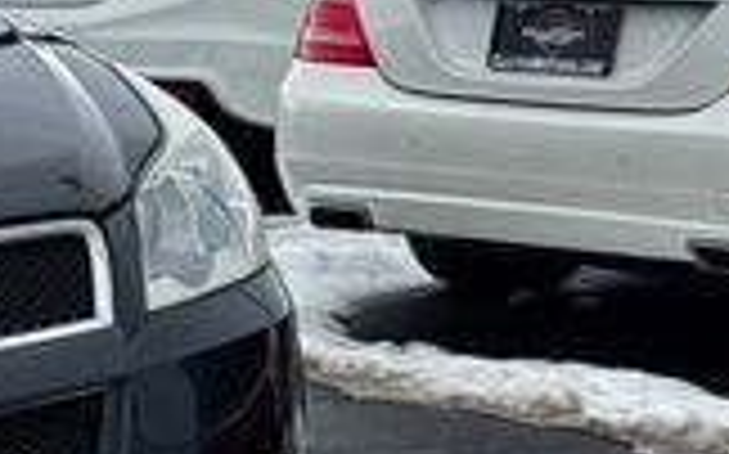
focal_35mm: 201
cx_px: -680
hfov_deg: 9.8
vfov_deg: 6.5
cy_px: 333
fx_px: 3991
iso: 64
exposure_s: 1/1011
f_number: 1.78
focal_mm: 6.76
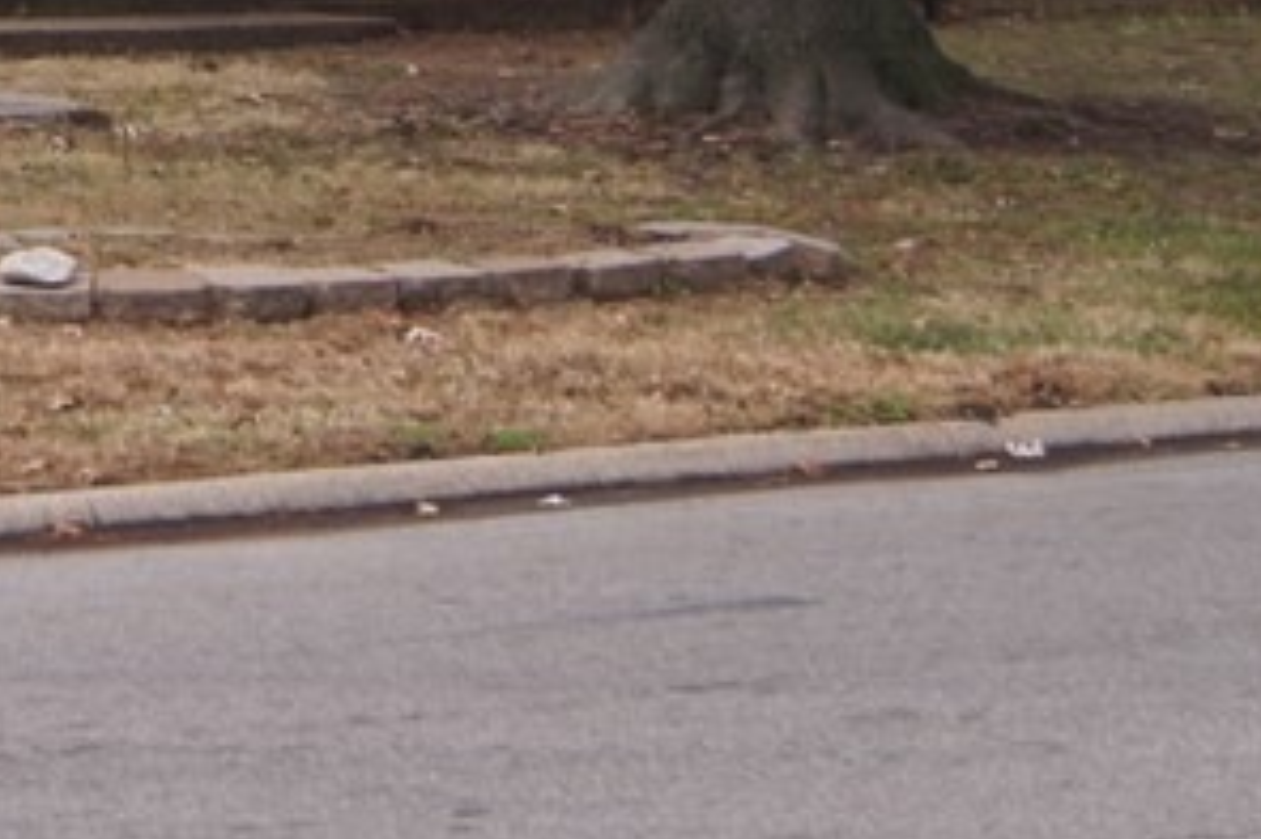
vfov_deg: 8.7
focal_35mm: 154
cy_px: -375
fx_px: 5391
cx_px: -390
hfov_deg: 12.9
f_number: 5.6
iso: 100
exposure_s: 1/250
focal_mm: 28
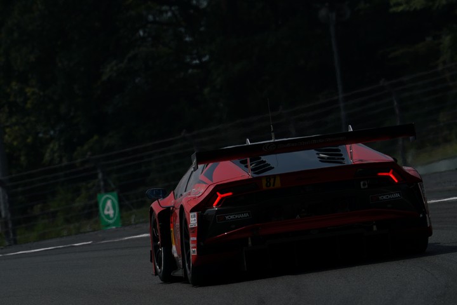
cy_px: 152
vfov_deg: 2.3
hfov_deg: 3.4
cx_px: 228
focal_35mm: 600
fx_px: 7616
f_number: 14
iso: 200
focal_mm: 600
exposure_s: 1/800
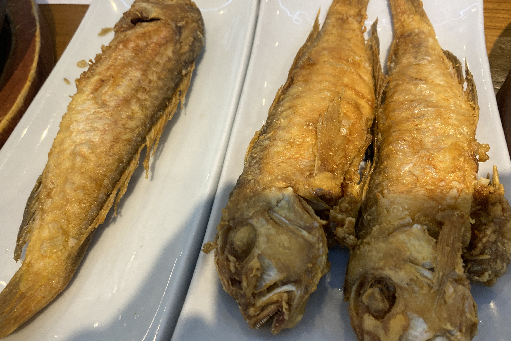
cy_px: 154
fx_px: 397
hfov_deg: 65.5
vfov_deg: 46.3
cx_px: 247
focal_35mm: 28
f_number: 1.8
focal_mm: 4.25
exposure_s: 1/60
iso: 80
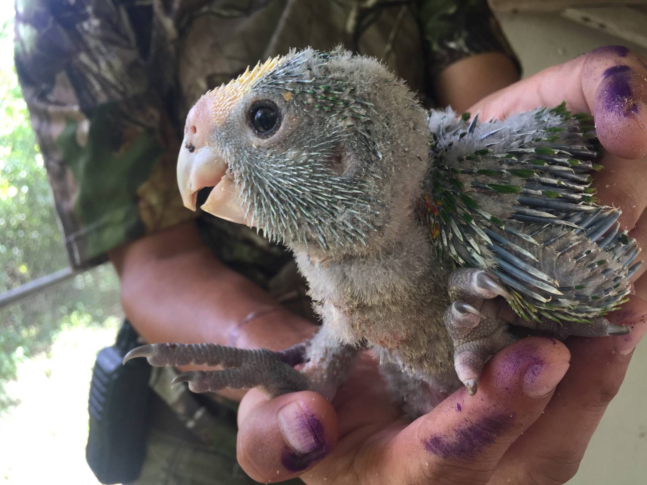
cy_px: 242
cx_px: 324
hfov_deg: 61.7
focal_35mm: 29
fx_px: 542
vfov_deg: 48.2
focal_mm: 4.15
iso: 40
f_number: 2.2
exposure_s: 1/60
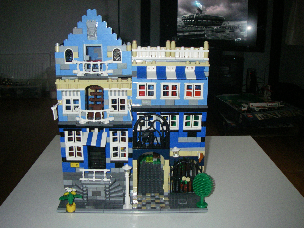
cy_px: 114
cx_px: 152
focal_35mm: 38
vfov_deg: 37.7
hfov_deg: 49.0
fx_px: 334
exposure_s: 1/50
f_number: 3.3
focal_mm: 6.3
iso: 400
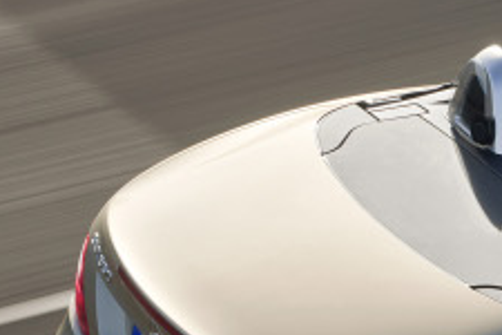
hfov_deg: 7.6
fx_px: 3681
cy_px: 249
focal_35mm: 264
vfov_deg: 5.2
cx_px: 848
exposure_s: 5
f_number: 11
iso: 100
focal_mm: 58
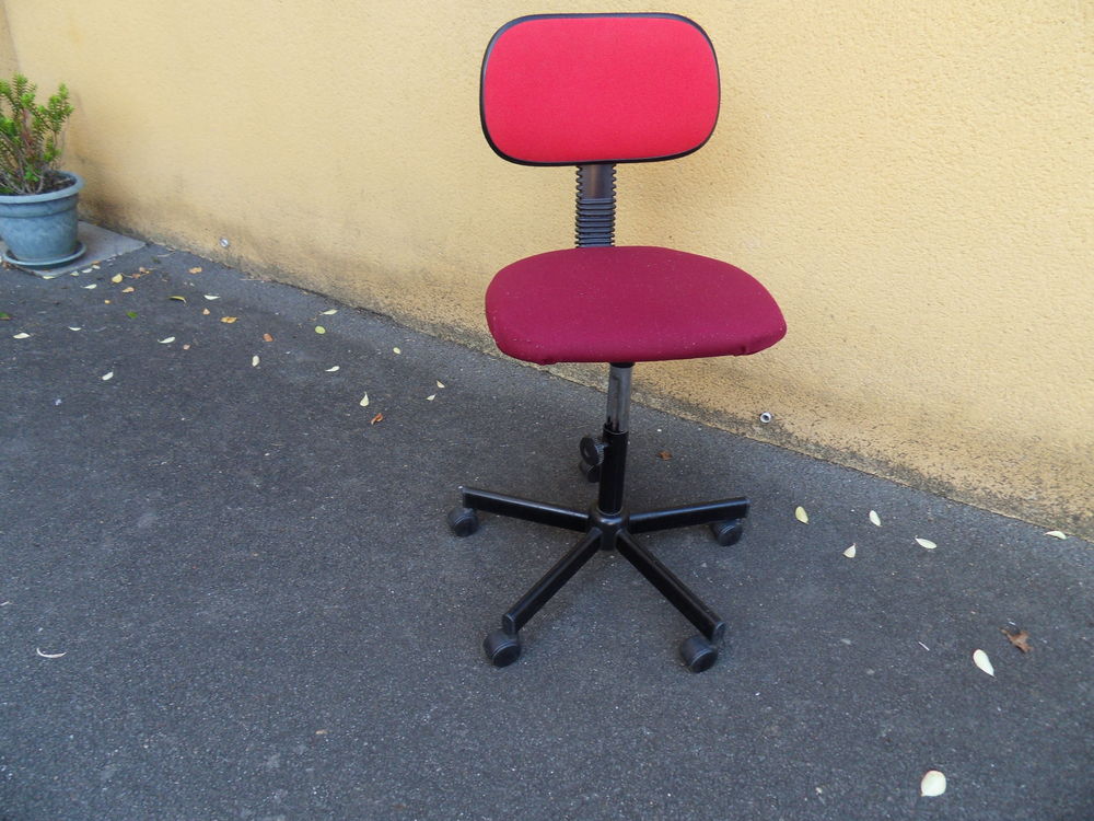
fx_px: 758
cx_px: 547
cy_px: 410
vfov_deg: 56.8
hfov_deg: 71.6
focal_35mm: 24
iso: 80
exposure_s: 1/45
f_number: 3.3
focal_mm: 4.2
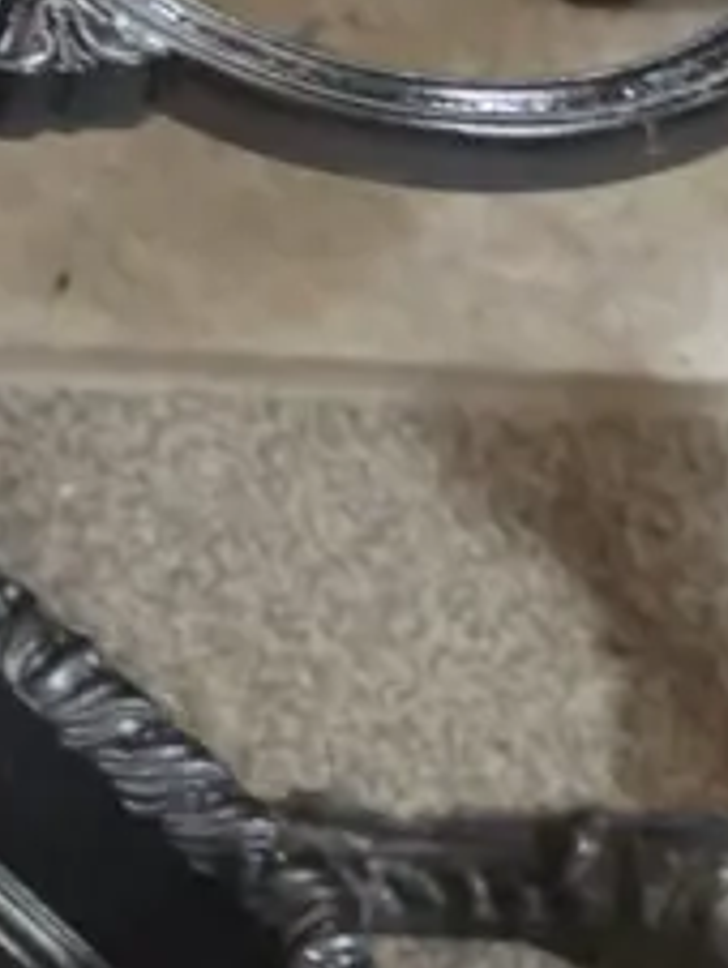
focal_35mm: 208
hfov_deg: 7.0
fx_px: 5822
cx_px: -465
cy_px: 351
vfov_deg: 9.5
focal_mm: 23
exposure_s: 1/60
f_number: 5.1
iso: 1600
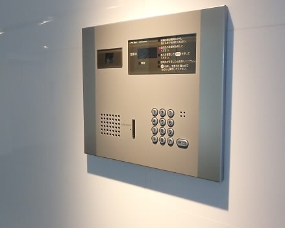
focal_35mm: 28
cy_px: 105
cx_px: 163
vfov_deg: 51.5
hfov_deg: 61.9
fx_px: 236
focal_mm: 3.7
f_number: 3.5
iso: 800
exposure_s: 1/80
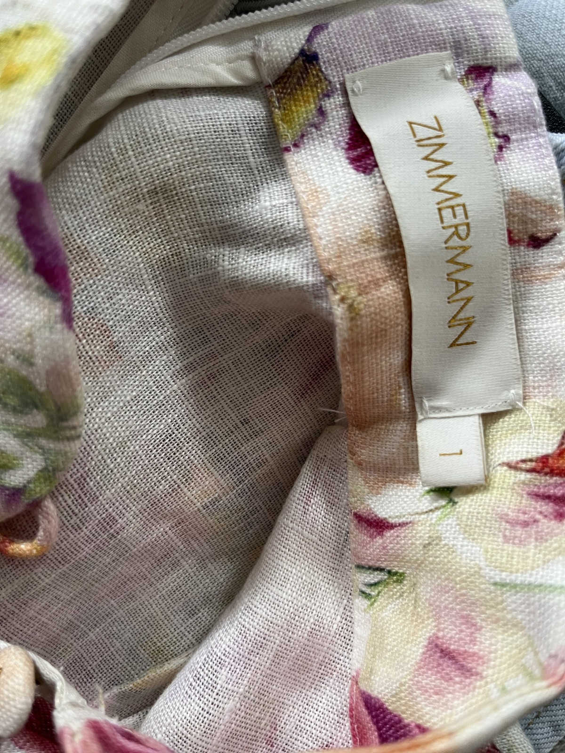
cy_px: 376
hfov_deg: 53.1
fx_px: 566
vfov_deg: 67.3
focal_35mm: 26
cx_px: 282
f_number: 1.6
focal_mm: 5.1
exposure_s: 1/50
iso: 80
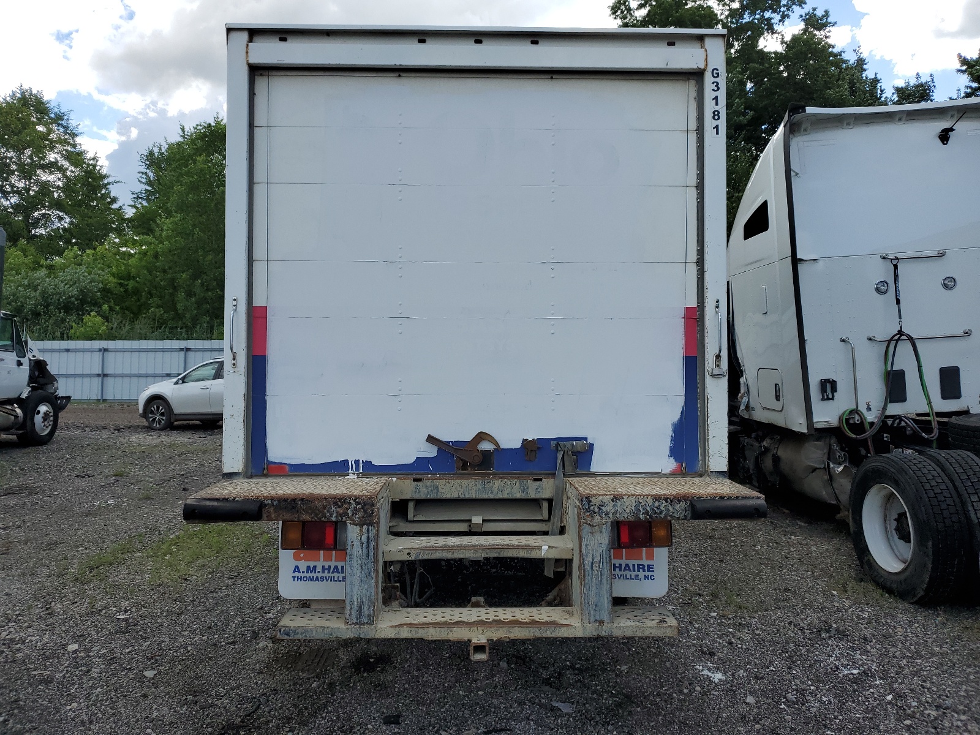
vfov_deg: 53.1
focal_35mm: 26
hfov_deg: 67.3
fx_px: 736
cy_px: 368
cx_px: 490
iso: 50
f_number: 1.5
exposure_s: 1/2000
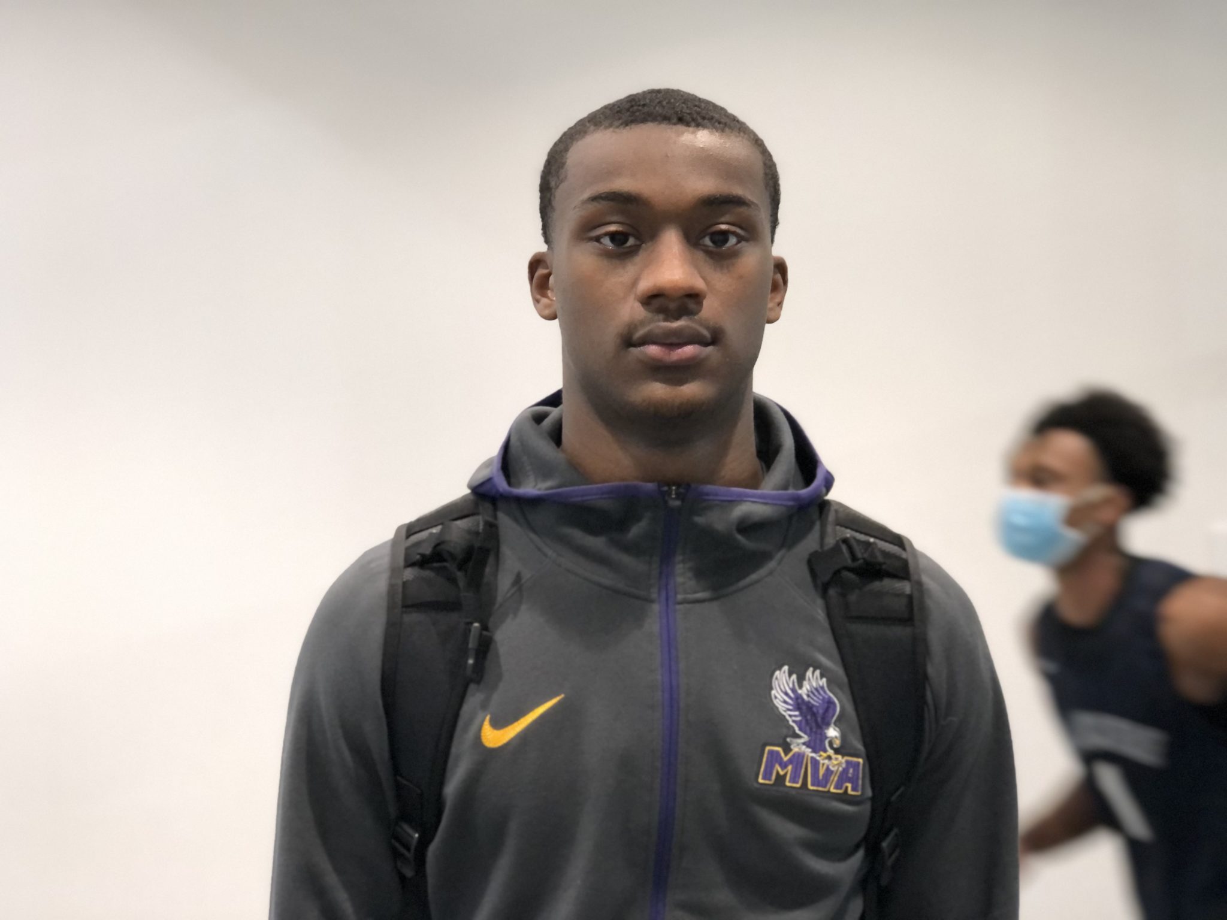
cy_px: 460
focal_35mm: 57
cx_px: 614
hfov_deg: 33.8
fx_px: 2020
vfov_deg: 25.7
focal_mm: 6.6
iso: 250
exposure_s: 1/30
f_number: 2.8
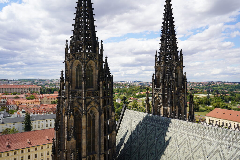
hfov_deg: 65.5
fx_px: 187
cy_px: 80
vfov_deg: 46.4
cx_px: 120
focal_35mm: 28
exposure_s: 1/160
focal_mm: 28
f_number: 10
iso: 100
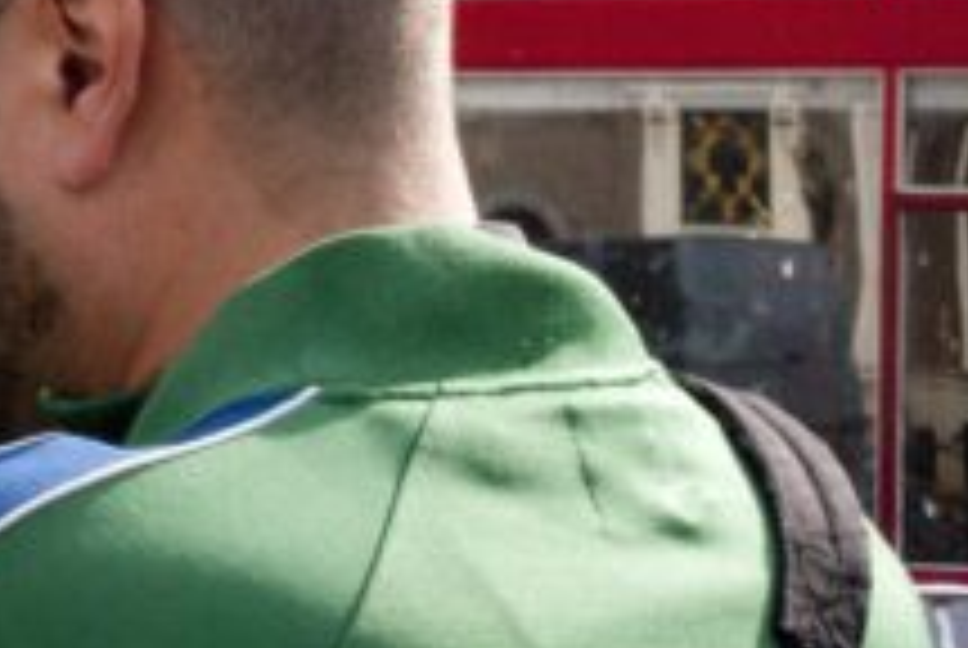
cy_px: 198
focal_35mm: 209
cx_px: -54
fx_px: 5627
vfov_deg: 6.6
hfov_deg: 9.7
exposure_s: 1/100
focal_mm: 50
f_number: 22
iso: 100
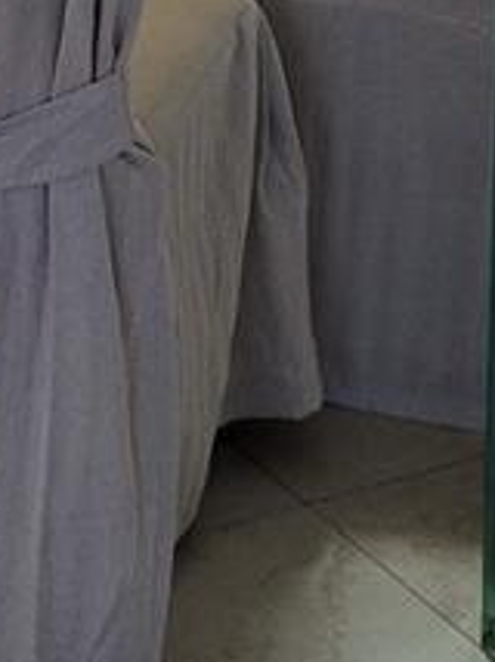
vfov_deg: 12.3
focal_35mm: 146
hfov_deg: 10.0
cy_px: -578
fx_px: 2789
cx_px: -87
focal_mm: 5.4
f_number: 1.8
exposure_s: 1/40
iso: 200
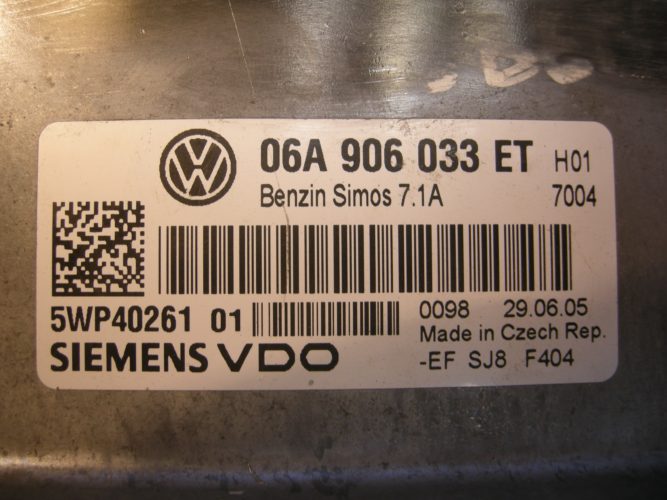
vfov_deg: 39.7
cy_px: 250
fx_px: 694
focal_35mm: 36
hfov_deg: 51.4
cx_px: 334
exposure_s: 1/60
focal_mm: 7.5
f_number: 2.7
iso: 70
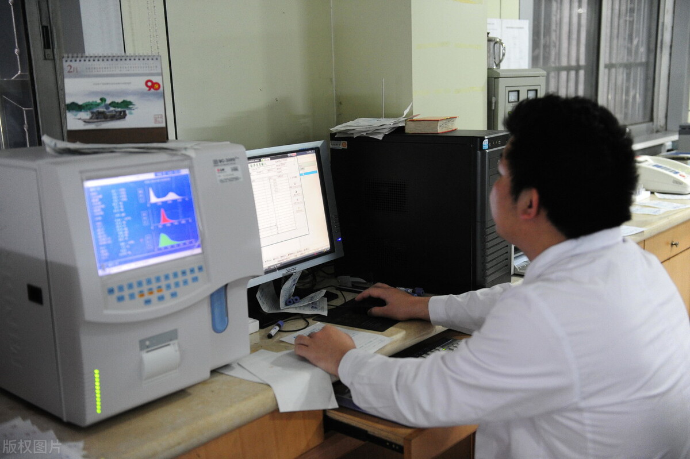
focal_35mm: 40
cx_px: 345
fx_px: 766
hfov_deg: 48.5
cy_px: 230
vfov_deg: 33.4
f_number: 2.8
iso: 2500
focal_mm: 40
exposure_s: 1/100
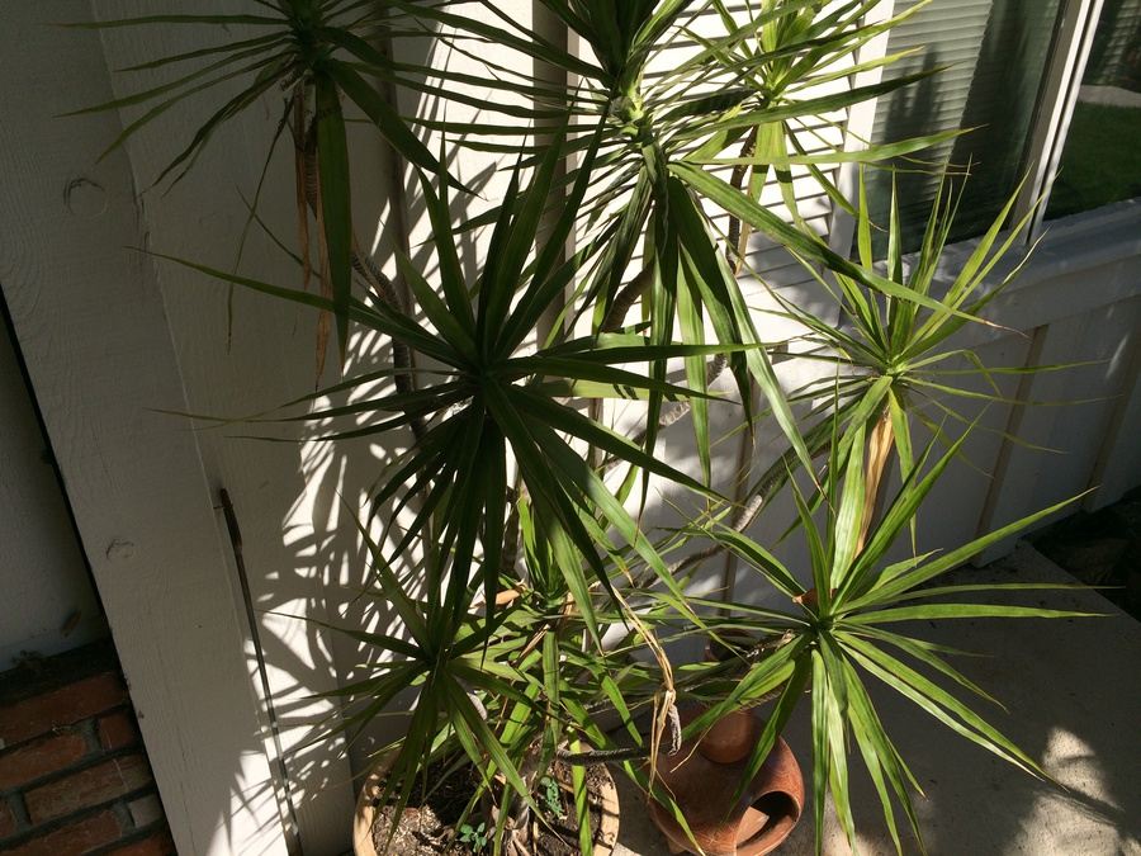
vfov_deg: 46.8
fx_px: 989
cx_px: 570
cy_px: 428
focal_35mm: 30
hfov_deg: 60.0
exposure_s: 1/2160
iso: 40
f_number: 2.2
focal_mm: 4.12
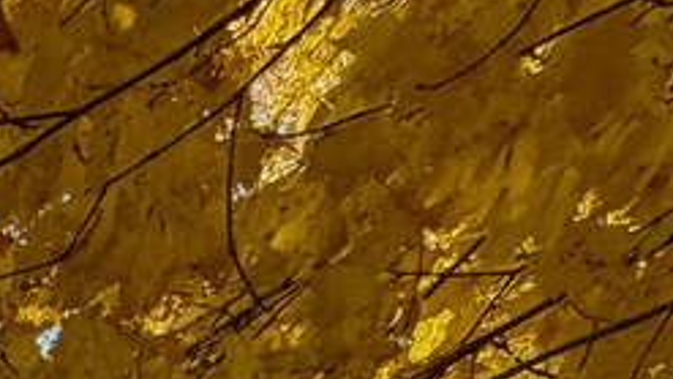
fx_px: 1588
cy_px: 1421
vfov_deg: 8.6
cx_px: -809
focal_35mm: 89
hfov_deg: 16.0
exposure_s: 1/357
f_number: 2.2
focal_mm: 2.22
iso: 50
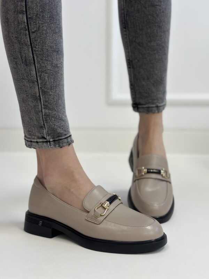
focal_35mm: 48
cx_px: 104
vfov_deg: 39.7
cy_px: 140
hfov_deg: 30.3
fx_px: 386
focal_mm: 6.86
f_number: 1.78
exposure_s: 1/100
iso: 100
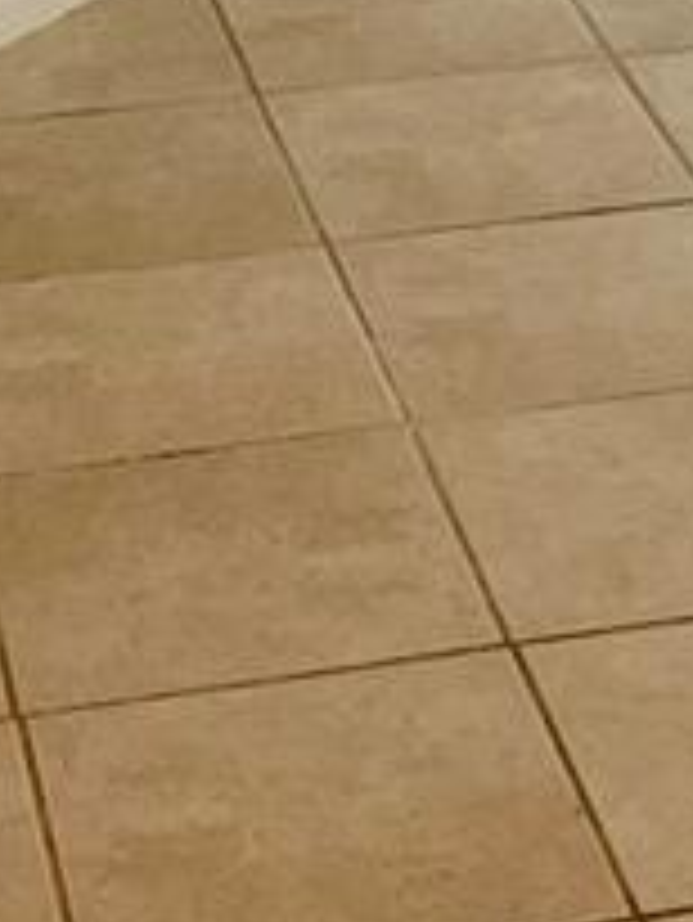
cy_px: -499
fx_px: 4053
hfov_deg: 9.7
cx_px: 801
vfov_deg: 12.3
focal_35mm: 152
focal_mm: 5.1
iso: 125
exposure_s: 1/120
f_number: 1.6
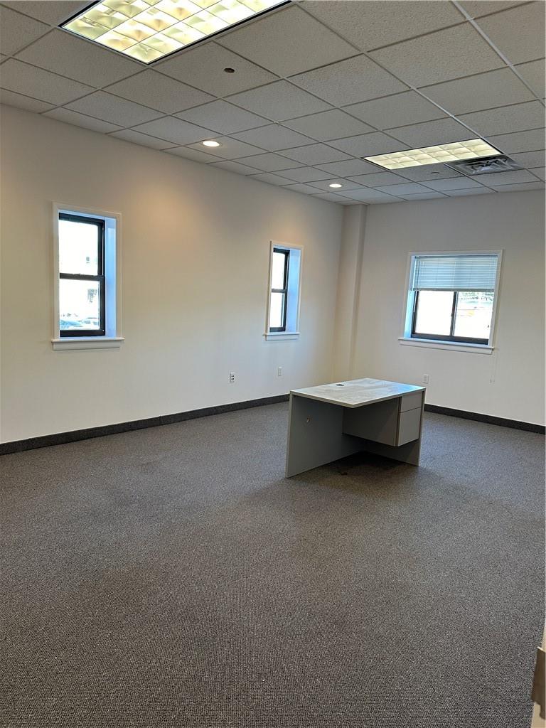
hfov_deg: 56.8
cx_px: 273
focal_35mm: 24
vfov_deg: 71.6
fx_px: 505
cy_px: 364
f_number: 1.78
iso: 200
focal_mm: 6.86
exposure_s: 1/120
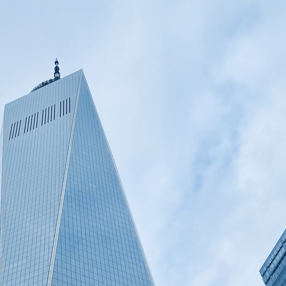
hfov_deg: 22.2
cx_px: 60
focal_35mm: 77
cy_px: 463
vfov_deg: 18.9
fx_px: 720
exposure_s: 1/3300
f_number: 1.8
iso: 32
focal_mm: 4.25
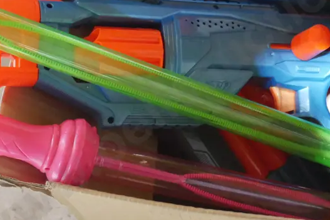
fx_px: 852
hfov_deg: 21.8
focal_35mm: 93
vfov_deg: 14.6
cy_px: 53
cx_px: 237
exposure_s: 1/25
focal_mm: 23
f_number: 5.1
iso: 3200
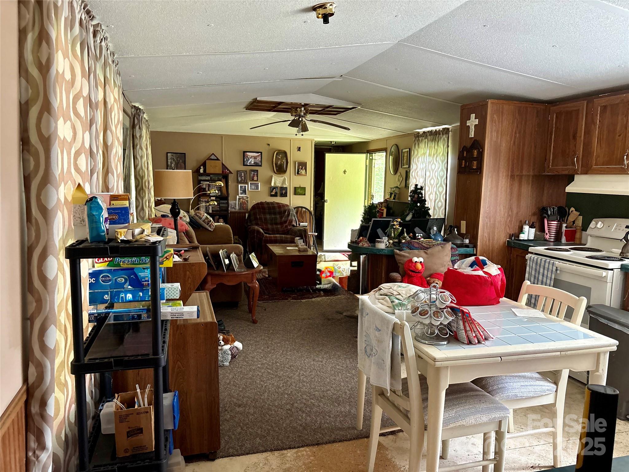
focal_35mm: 26
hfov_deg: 67.3
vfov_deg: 53.1
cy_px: 236
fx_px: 472
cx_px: 314
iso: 400
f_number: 1.6
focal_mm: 5.96
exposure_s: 1/60
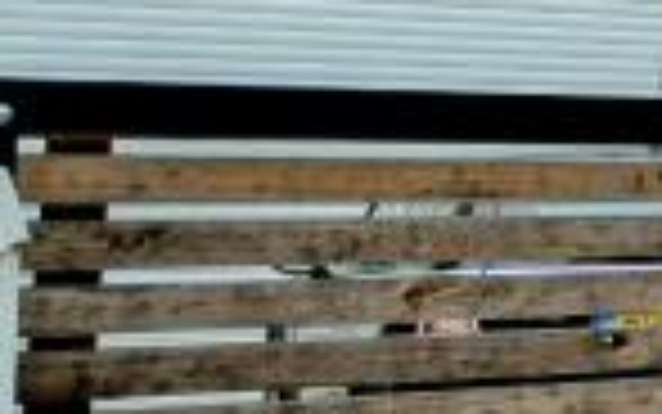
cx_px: 1729
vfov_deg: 14.5
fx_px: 1606
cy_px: 25
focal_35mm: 89
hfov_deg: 13.5
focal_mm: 2.23
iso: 40
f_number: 1.95
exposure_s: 1/1815
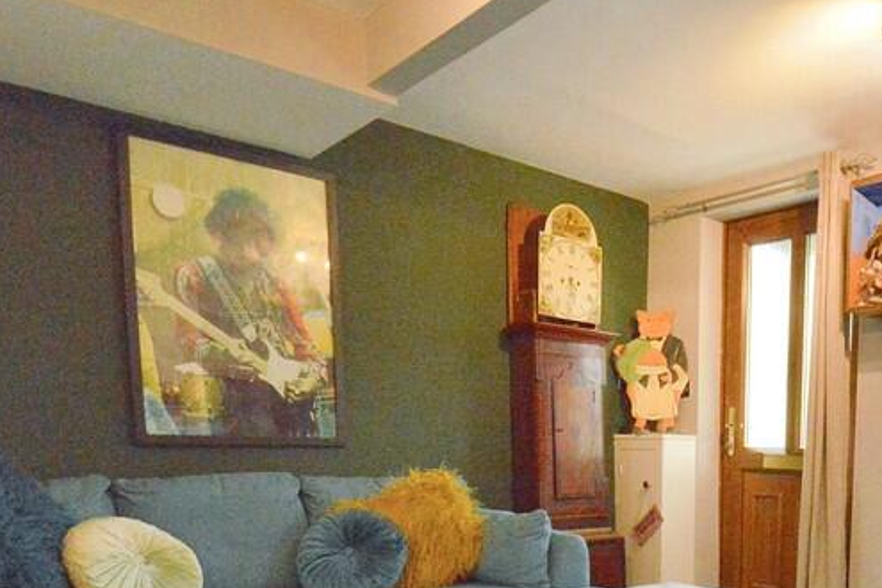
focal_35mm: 31
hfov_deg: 55.4
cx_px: 723
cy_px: 559
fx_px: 759
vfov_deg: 38.6
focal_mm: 10
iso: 6400
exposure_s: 1/15
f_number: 11
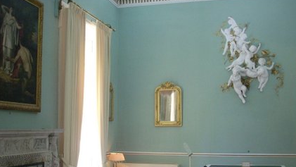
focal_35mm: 46
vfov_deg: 25.9
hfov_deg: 44.6
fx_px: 361
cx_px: 143
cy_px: 101
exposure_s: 1/30
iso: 227
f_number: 2.8
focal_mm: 6.2
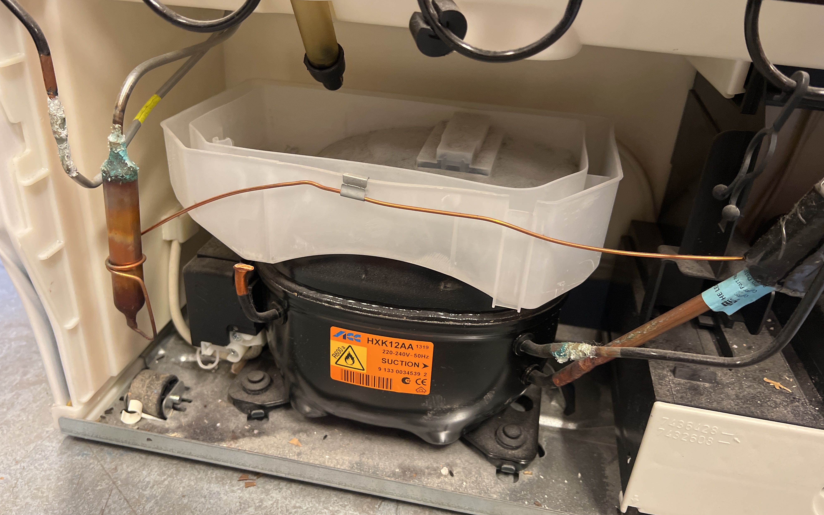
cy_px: 226
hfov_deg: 66.5
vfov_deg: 44.4
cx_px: 411
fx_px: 629
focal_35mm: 28
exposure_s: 1/50
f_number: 1.5
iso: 400
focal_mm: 5.7
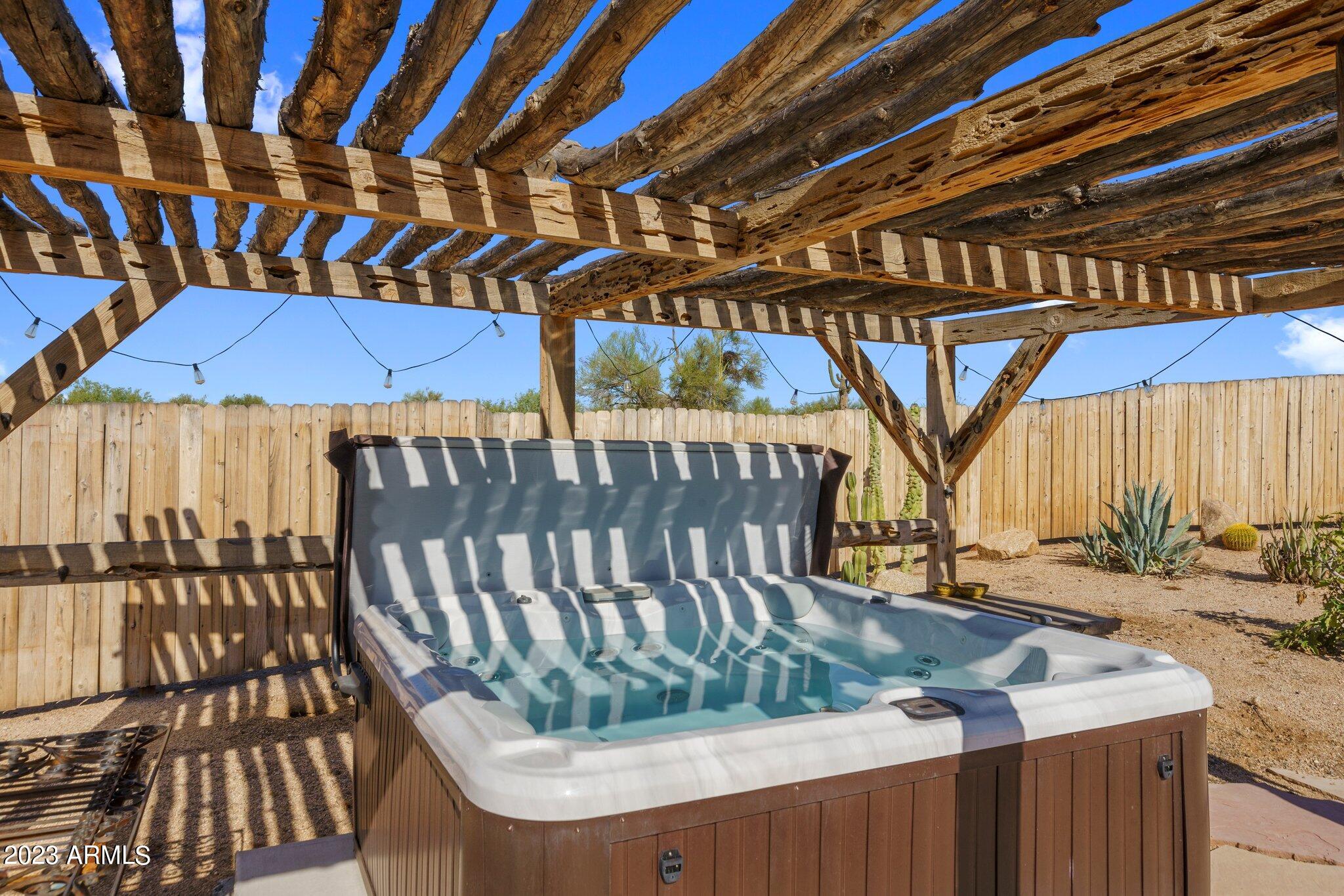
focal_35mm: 24
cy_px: 448
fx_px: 896
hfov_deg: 73.7
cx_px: 672
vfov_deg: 53.1
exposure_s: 1/320
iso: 400
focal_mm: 24
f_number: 13
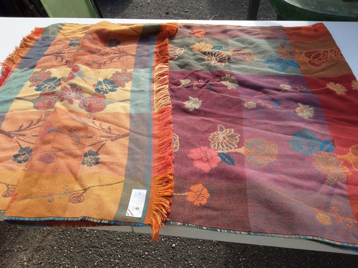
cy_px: 134
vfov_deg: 49.7
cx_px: 179
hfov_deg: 63.4
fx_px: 290
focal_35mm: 28
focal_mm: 2.9
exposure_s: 1/541
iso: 40
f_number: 1.9
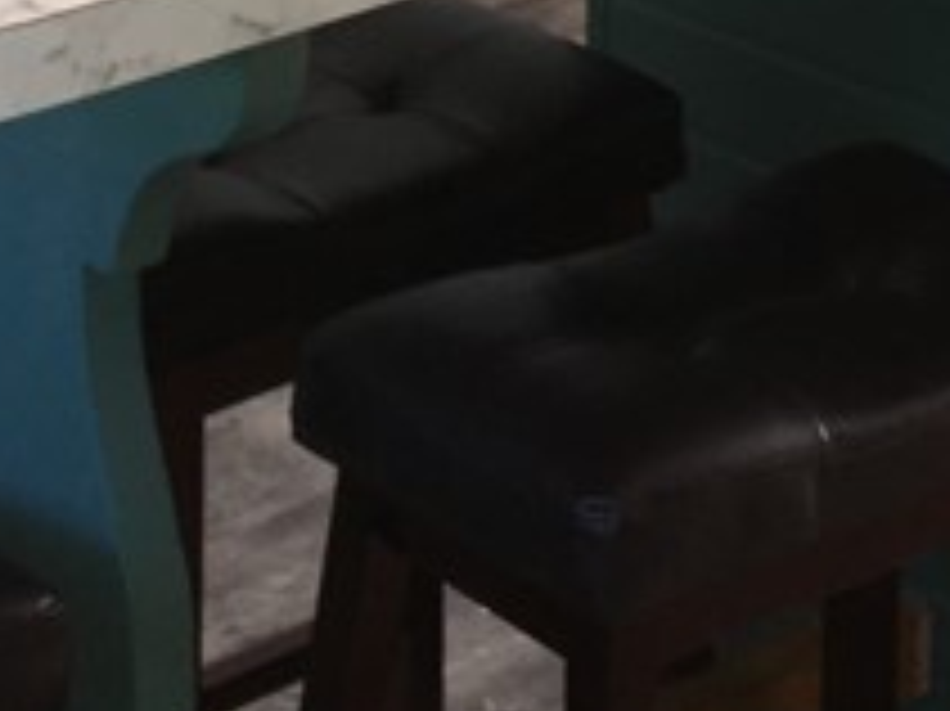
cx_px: 459
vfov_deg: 9.9
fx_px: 3867
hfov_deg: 14.0
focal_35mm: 141
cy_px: -598
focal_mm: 4.15
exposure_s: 1/32
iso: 25
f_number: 2.2
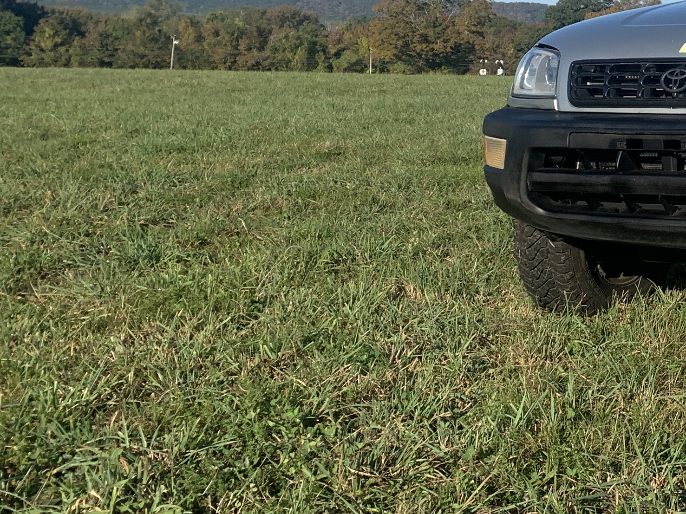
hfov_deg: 24.0
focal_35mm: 71
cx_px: 900
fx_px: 1407
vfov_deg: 20.0
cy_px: -7
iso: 25
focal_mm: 4.25
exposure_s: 1/2160
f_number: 1.8
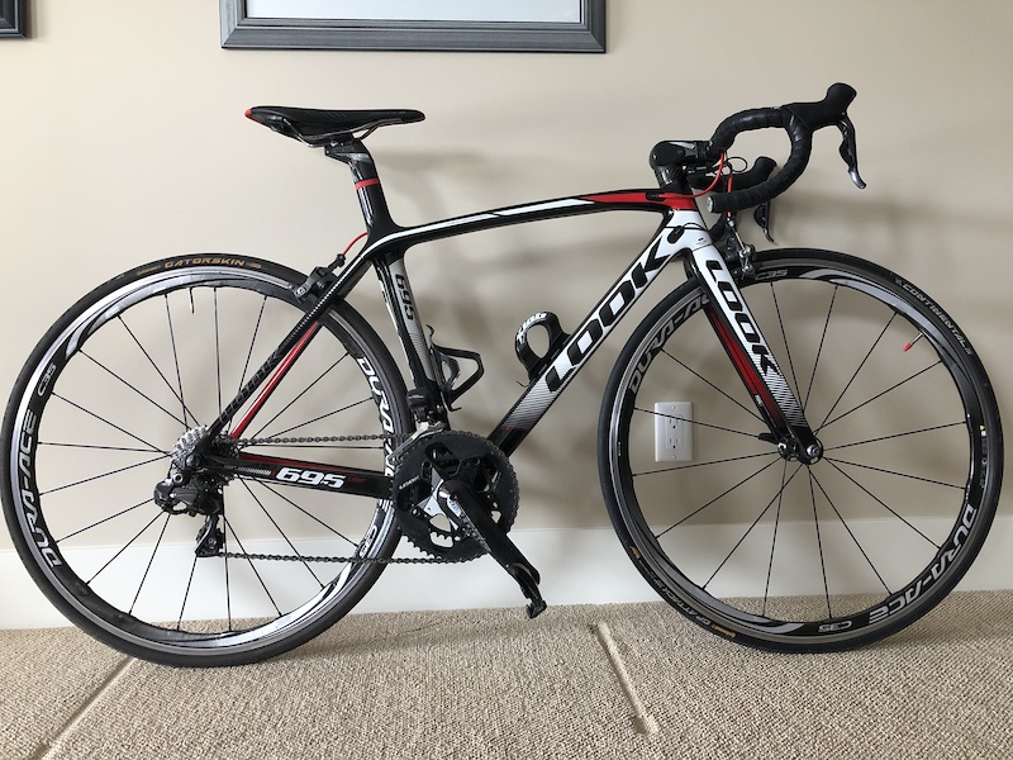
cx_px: 506
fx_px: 819
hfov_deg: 63.4
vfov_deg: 49.7
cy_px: 380
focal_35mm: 28
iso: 32
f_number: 1.8
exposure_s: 1/30
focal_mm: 3.99
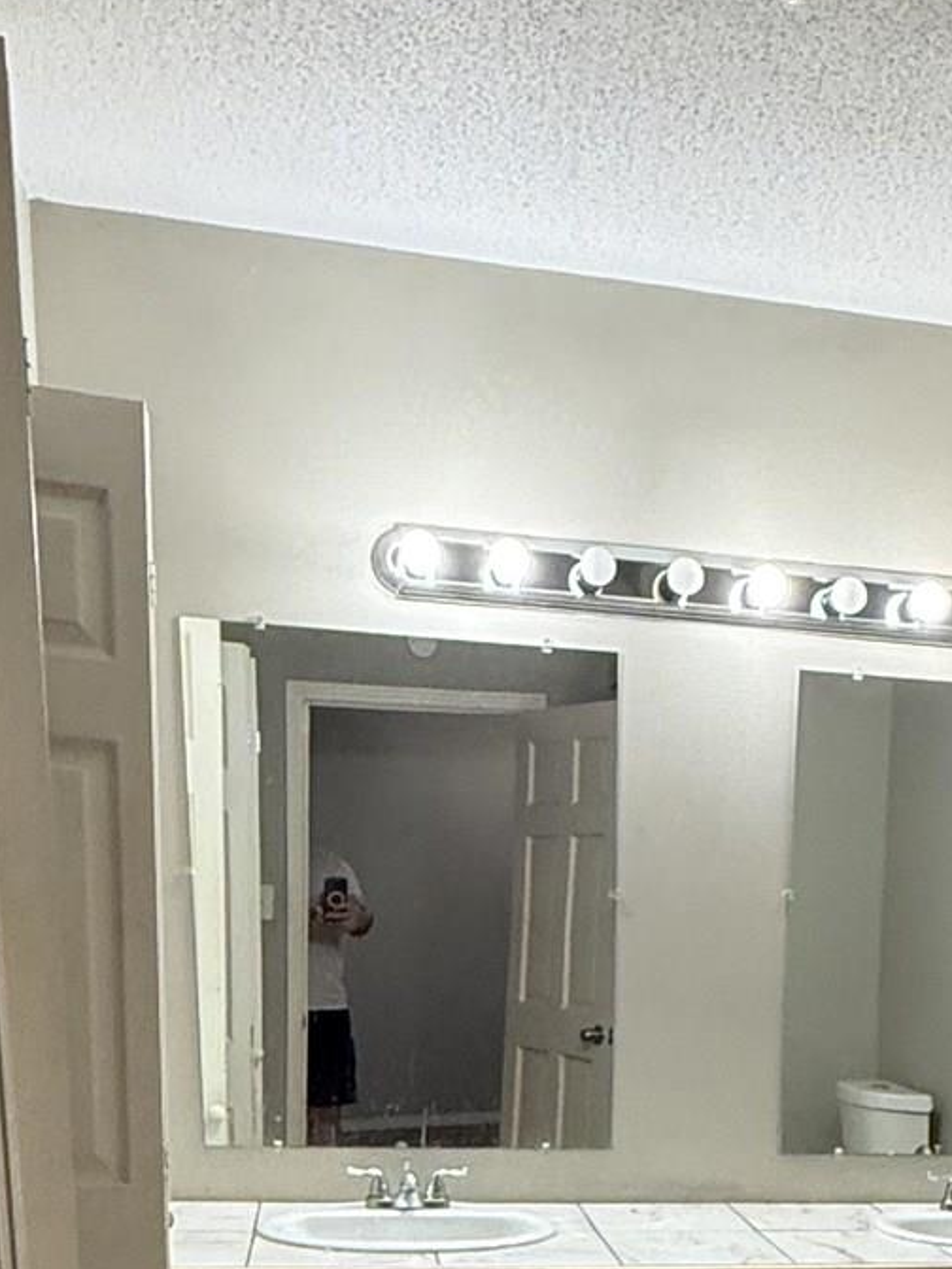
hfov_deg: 29.3
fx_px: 1760
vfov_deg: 34.3
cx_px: 807
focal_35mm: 48
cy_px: 1396
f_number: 2.2
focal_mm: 2.22
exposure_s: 1/120
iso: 320
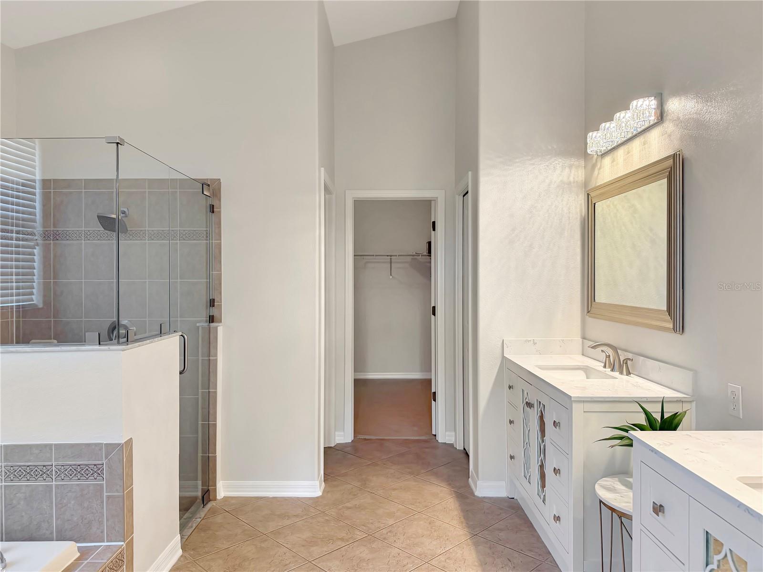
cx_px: 382
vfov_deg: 56.8
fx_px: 529
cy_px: 286
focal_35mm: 24
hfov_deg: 71.6
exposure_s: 1/200
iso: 200
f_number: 1.78
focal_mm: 6.76
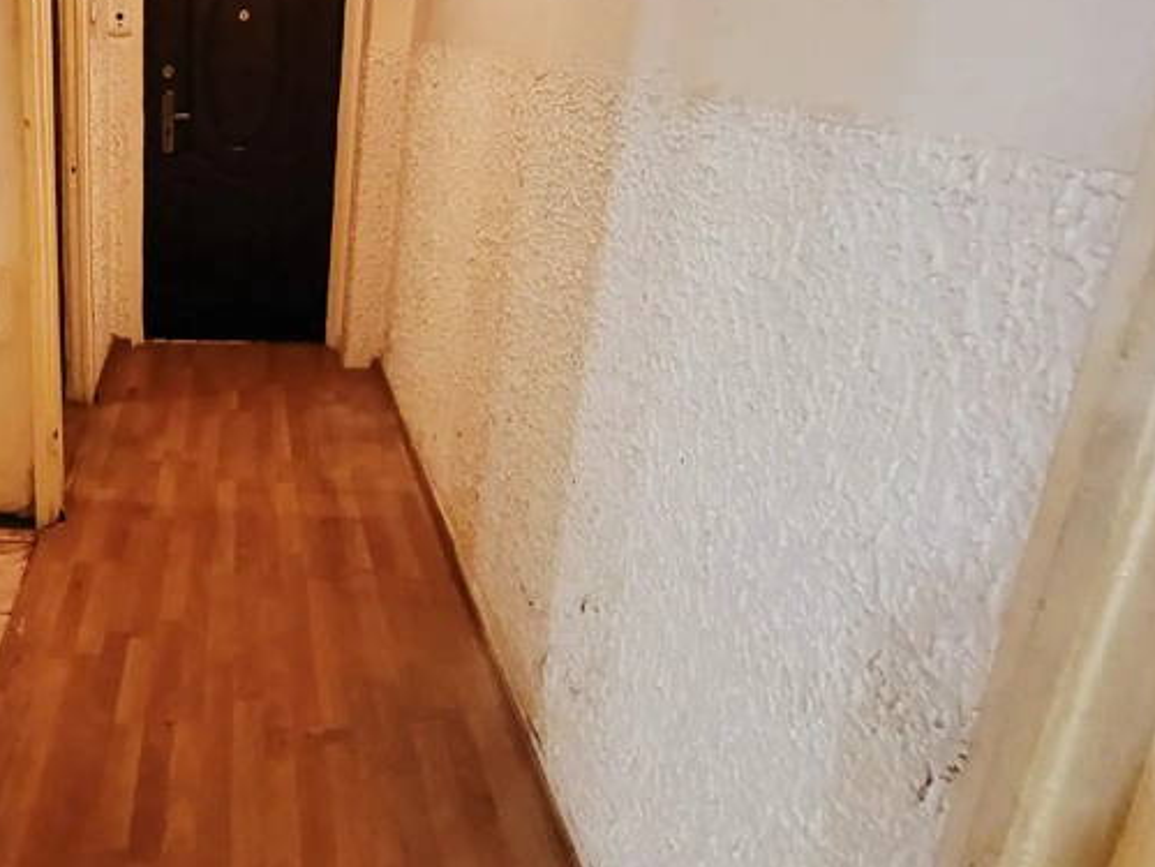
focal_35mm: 26
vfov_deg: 51.9
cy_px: 277
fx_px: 868
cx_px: 224
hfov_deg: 61.5
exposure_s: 1/25.1
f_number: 2.2
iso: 640
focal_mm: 1.74
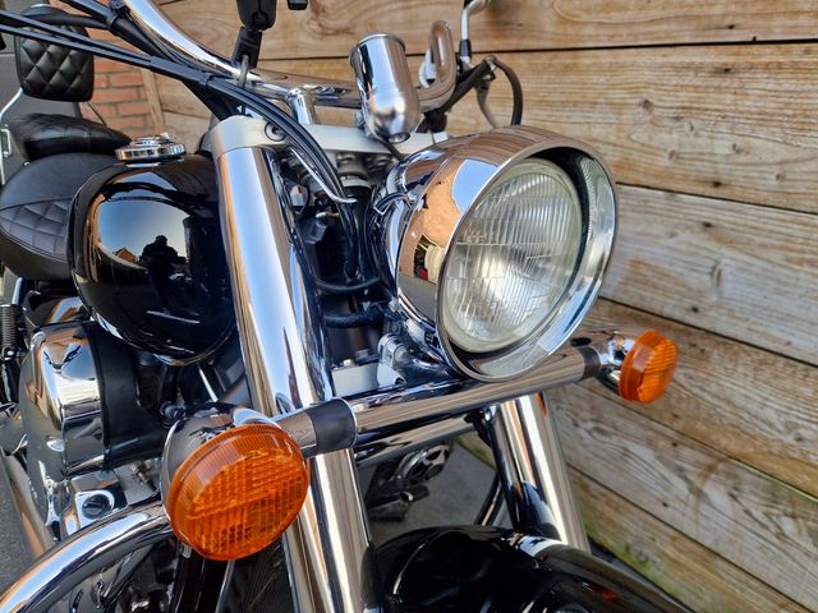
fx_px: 544
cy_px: 306
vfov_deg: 58.9
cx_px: 409
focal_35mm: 23
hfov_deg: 73.9
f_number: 1.8
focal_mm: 5.4
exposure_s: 1/180
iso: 50
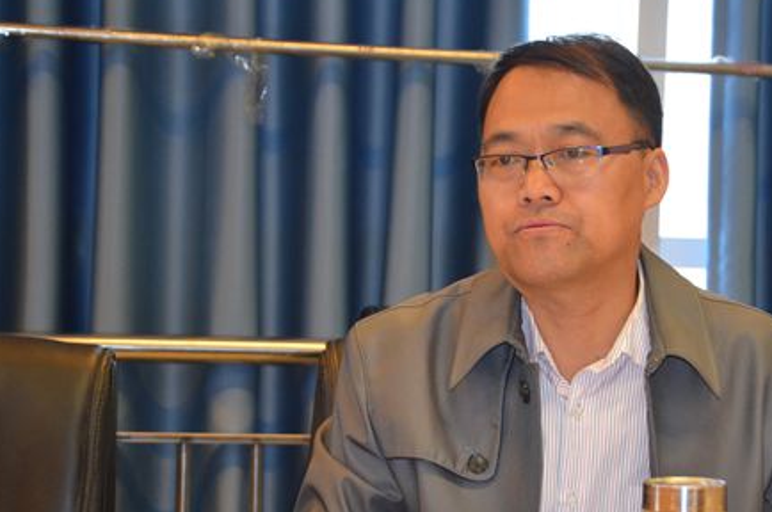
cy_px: 352
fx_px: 2934
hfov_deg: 15.0
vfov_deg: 10.0
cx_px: 528
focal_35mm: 137
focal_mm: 62
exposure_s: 1/60
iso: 1600
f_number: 5.3
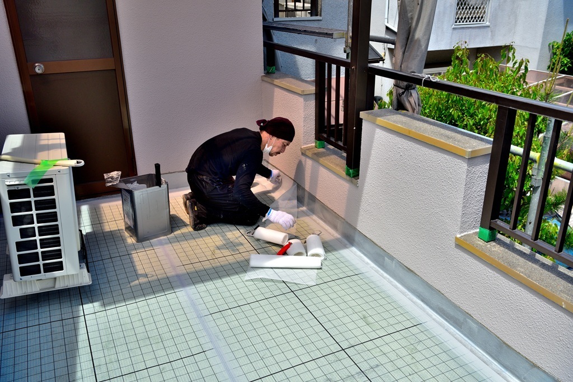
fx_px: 509
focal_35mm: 32
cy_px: 191
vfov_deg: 41.1
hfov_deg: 58.7
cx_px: 286
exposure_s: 1/250
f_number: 8
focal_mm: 32
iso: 220
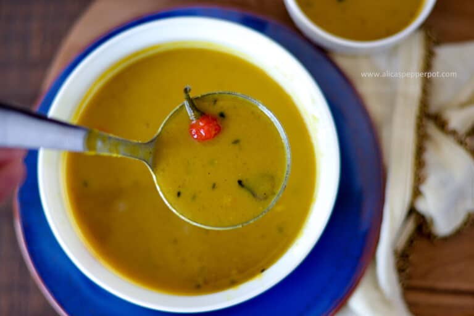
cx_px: 237
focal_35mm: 75
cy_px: 158
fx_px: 987
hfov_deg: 27.0
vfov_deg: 18.2
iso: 400
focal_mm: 50
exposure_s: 1/500
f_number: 1.8
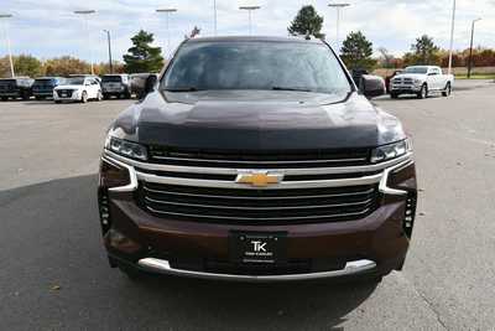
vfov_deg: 43.6
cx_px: 248
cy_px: 166
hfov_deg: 61.9
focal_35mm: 30
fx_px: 413
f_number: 8
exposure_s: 1/250
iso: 140
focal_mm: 20
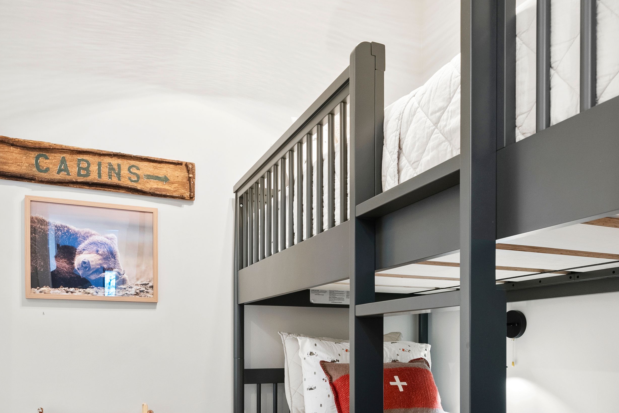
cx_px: 308
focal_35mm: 31
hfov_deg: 60.3
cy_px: 350
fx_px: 533
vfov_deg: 40.1
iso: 640
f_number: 8
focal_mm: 18
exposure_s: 1/1.25
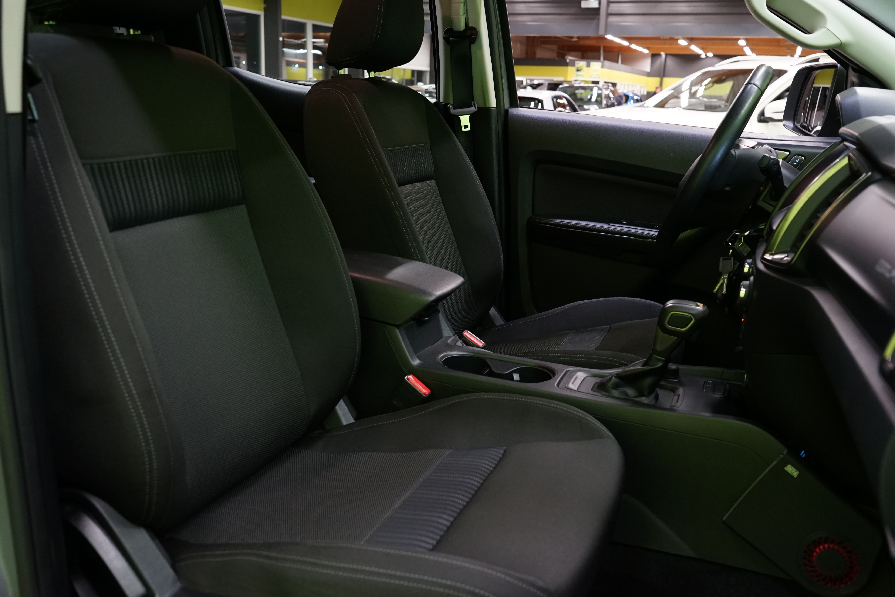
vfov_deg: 41.1
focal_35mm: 32
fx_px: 795
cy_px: 298
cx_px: 448
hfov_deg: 58.7
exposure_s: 1/20
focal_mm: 32
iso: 1600
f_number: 5.6
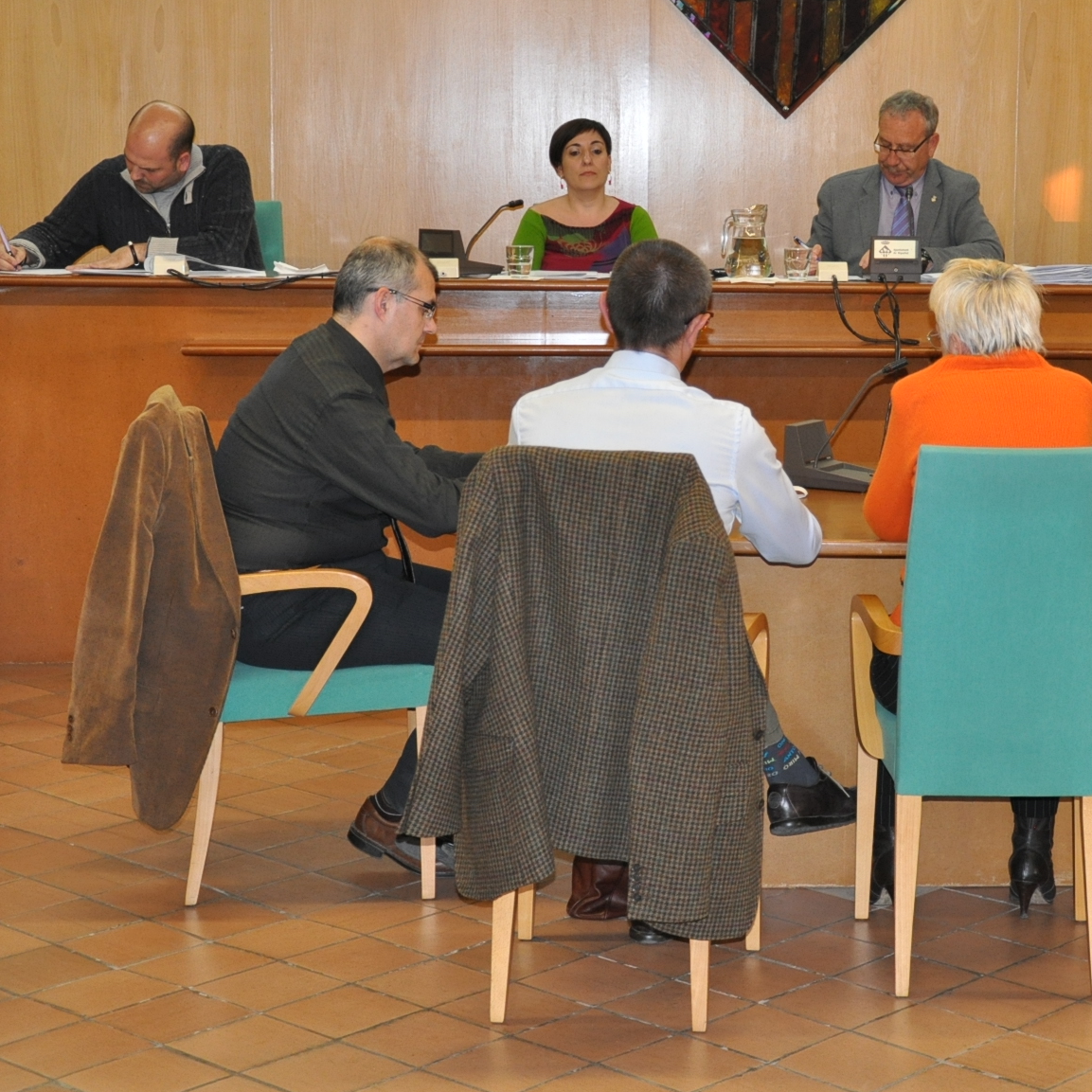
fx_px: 2534
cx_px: 771
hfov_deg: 24.1
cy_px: 429
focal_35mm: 71
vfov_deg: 24.3
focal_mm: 30
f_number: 4.2
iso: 800
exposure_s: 1/60
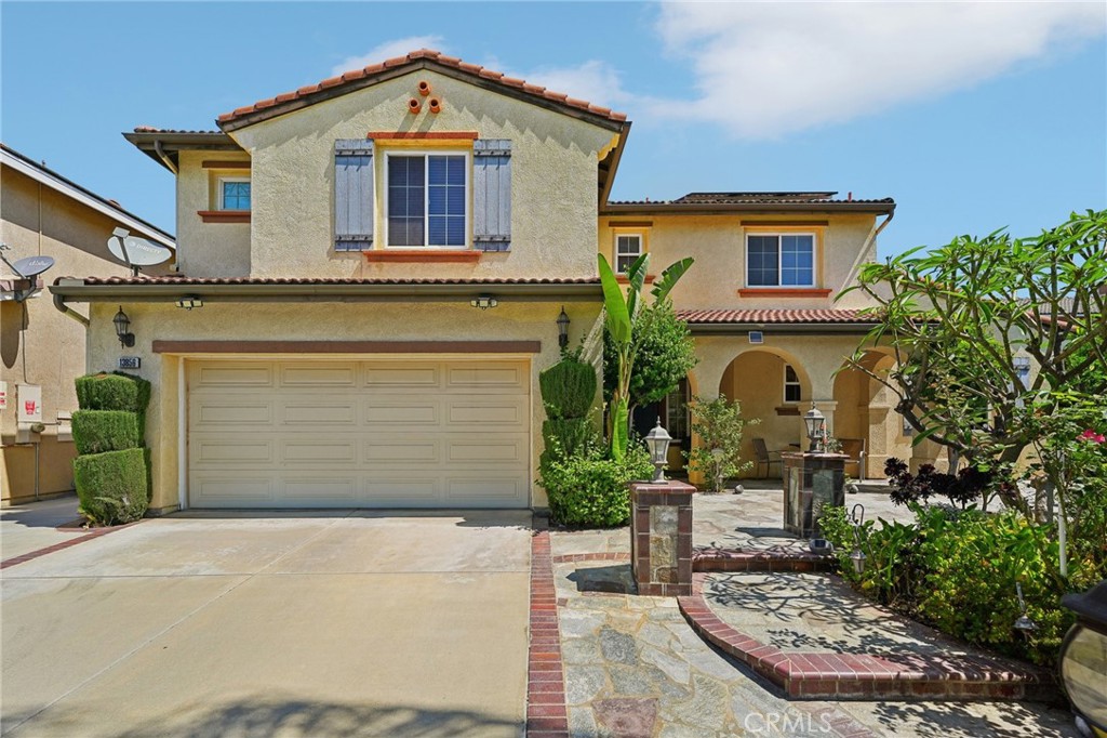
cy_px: 369
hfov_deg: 97.5
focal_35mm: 16
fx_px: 486
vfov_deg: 74.4
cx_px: 554
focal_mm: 15.8
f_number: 8
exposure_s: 1/500
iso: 100
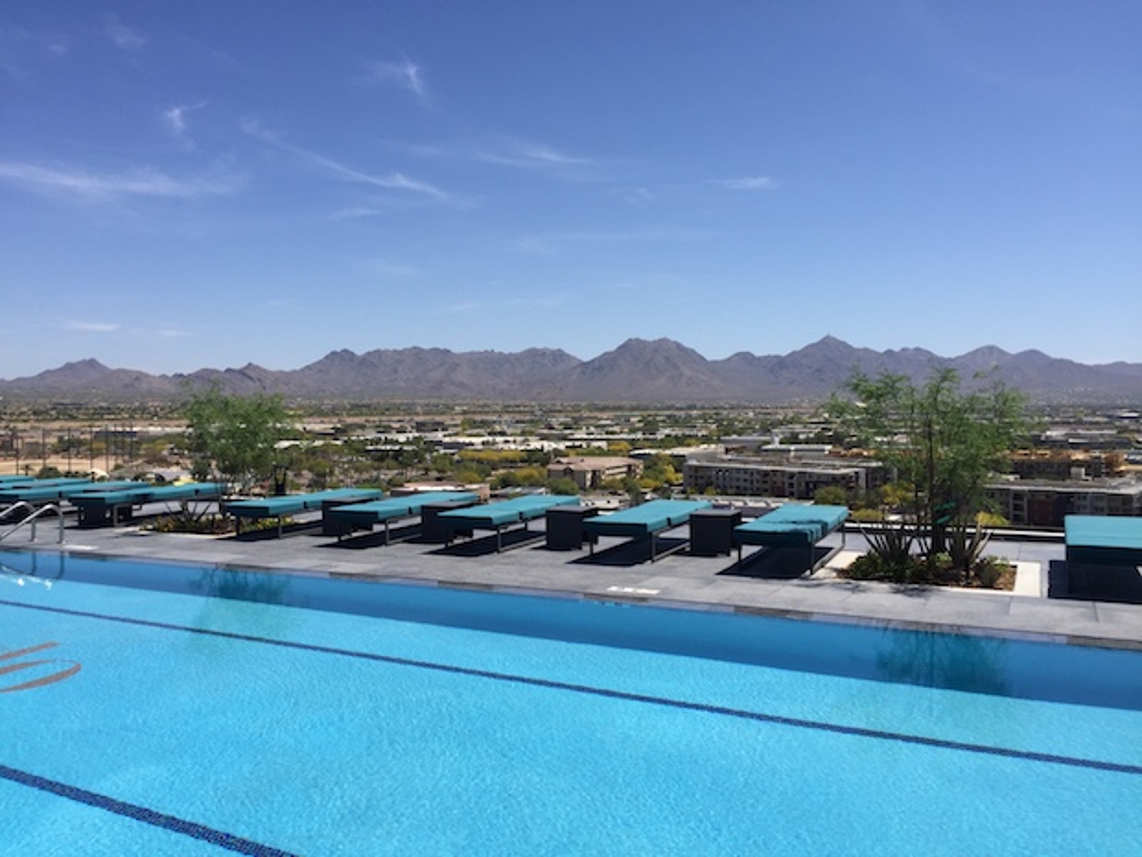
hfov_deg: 61.7
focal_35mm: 29
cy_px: 428
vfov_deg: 48.2
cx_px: 571
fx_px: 957
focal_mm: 4.15
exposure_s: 1/2639
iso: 32
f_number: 2.2
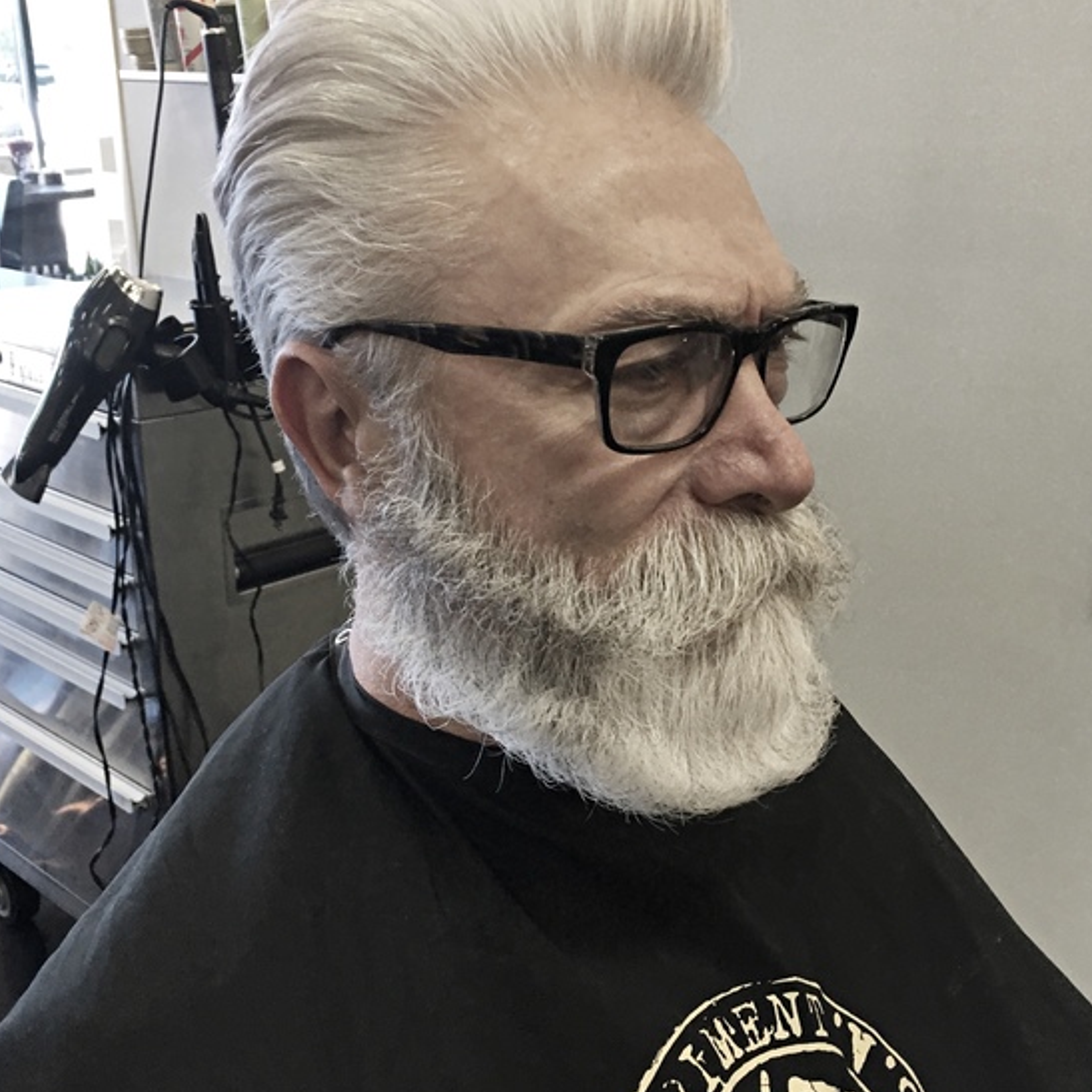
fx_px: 1428
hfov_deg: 41.8
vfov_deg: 41.9
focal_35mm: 40
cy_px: 560
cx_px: 515
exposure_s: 1/30
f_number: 2.2
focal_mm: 4.15
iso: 40
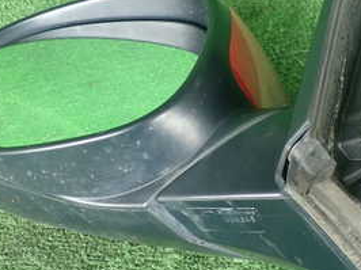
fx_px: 823
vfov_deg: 18.6
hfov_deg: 24.6
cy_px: 95
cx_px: 235
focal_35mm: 79
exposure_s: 1/40
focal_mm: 6.42
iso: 200
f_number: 2.6
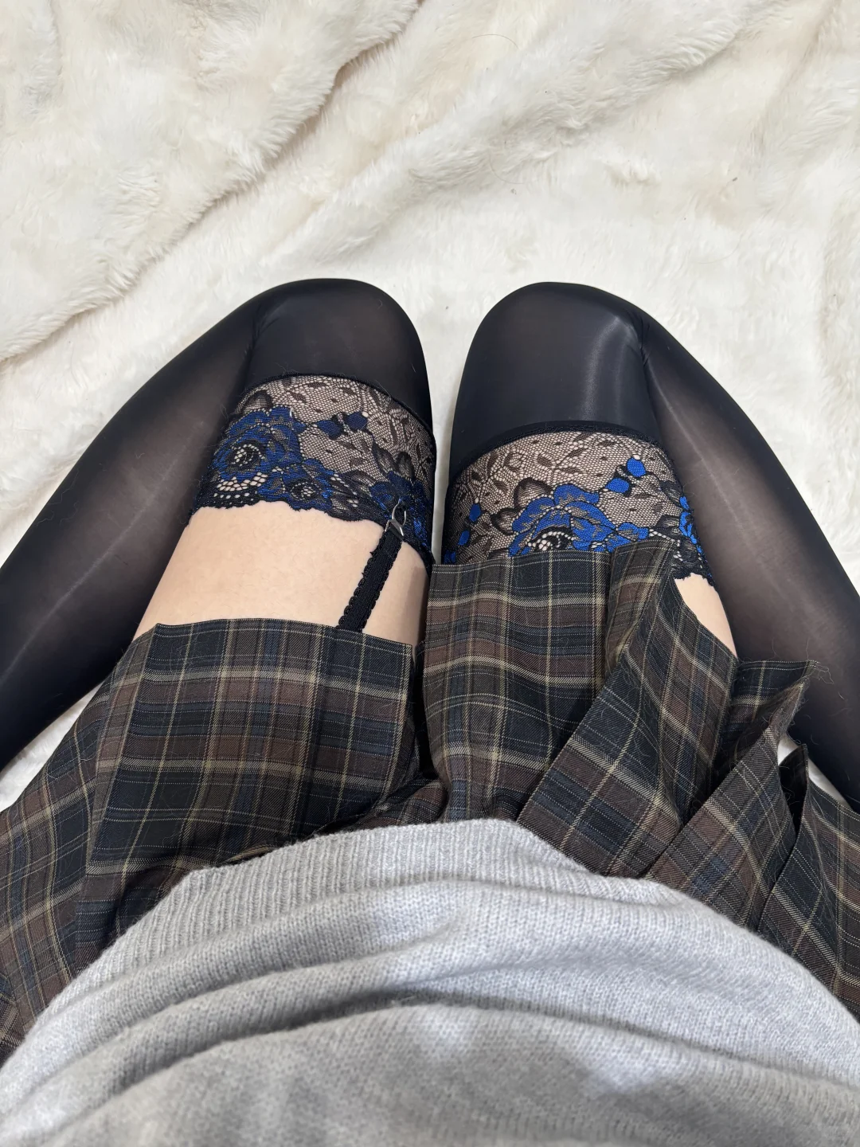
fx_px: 861
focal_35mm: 26
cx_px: 430
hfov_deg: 53.1
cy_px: 574
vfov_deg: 67.3
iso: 160
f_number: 1.6
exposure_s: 1/50
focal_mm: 5.96
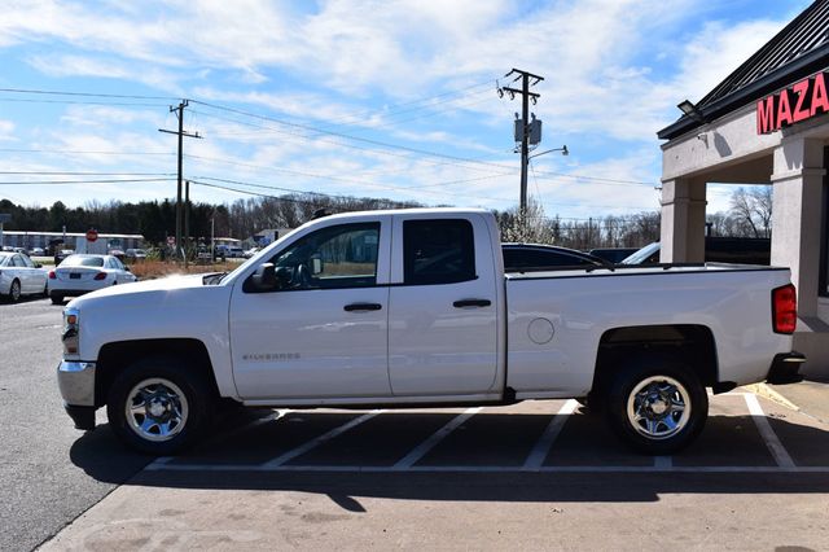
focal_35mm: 34
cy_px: 276
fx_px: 794
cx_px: 414
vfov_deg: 38.3
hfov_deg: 55.1
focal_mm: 23
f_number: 11
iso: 280
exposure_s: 1/500
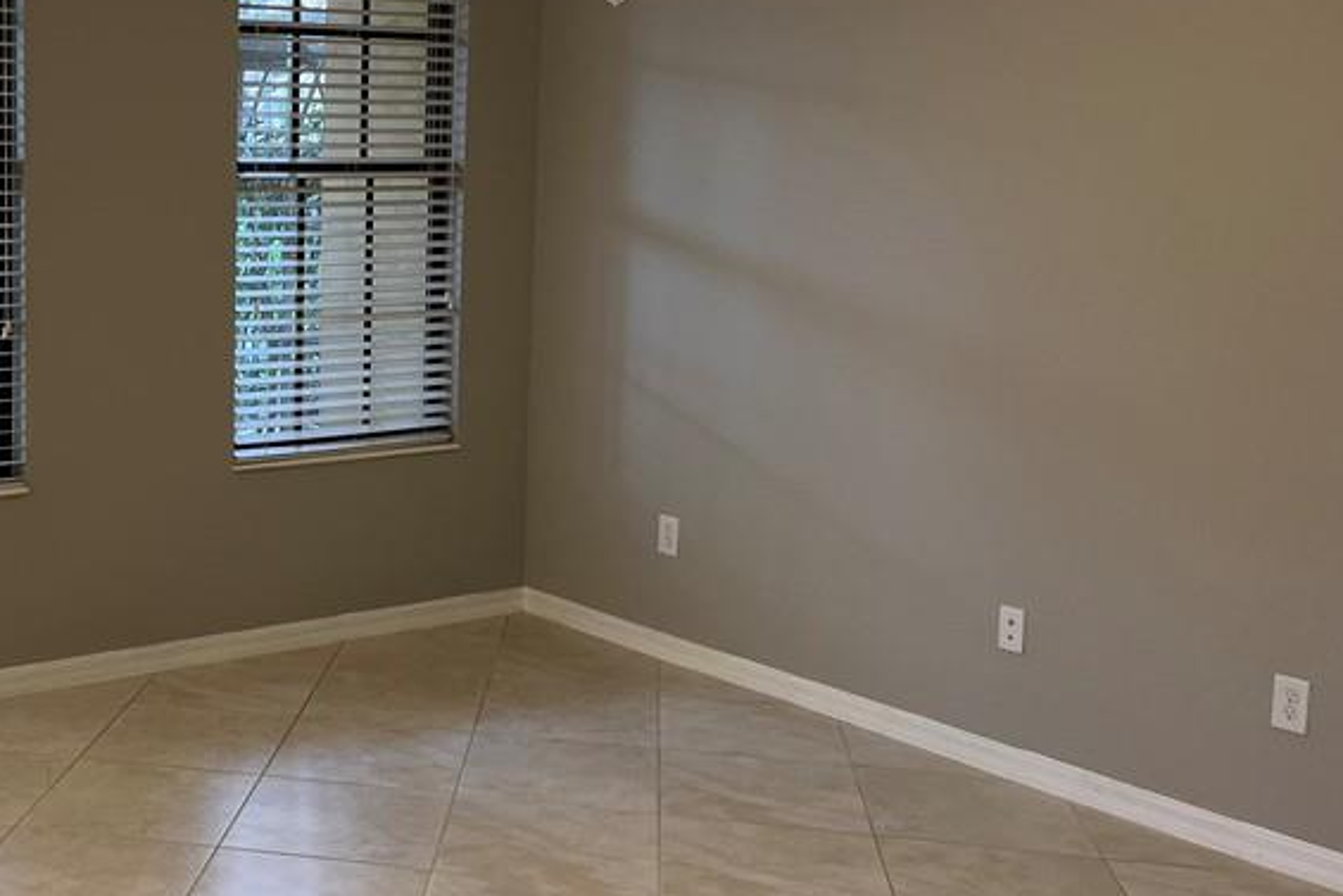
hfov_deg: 38.1
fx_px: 1828
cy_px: 349
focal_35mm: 49
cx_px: 185
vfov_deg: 27.5
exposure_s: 1/60
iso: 80
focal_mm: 5.1
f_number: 1.6
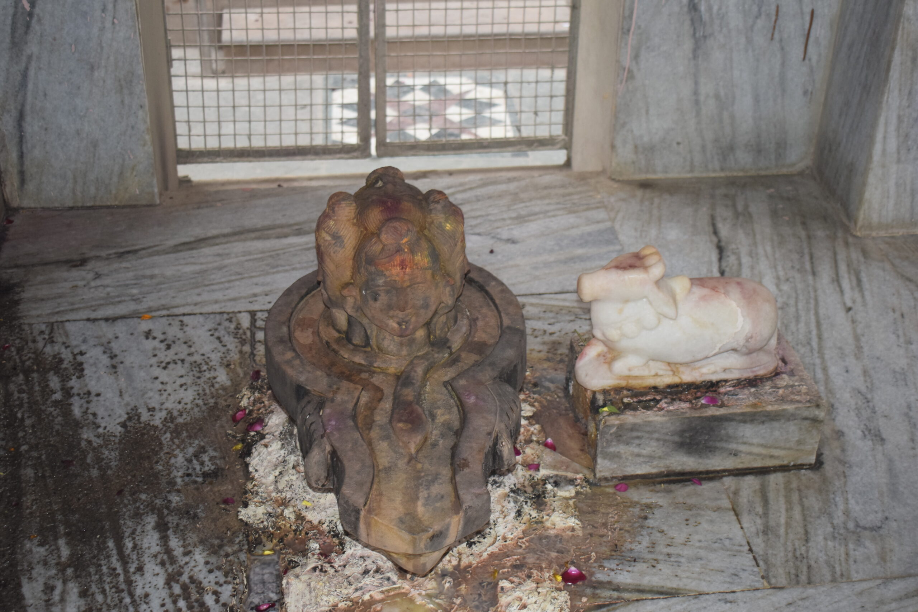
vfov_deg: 26.5
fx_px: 1300
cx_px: 459
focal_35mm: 51
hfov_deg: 38.9
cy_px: 306
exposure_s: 1/60
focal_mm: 34
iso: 1100
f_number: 4.5
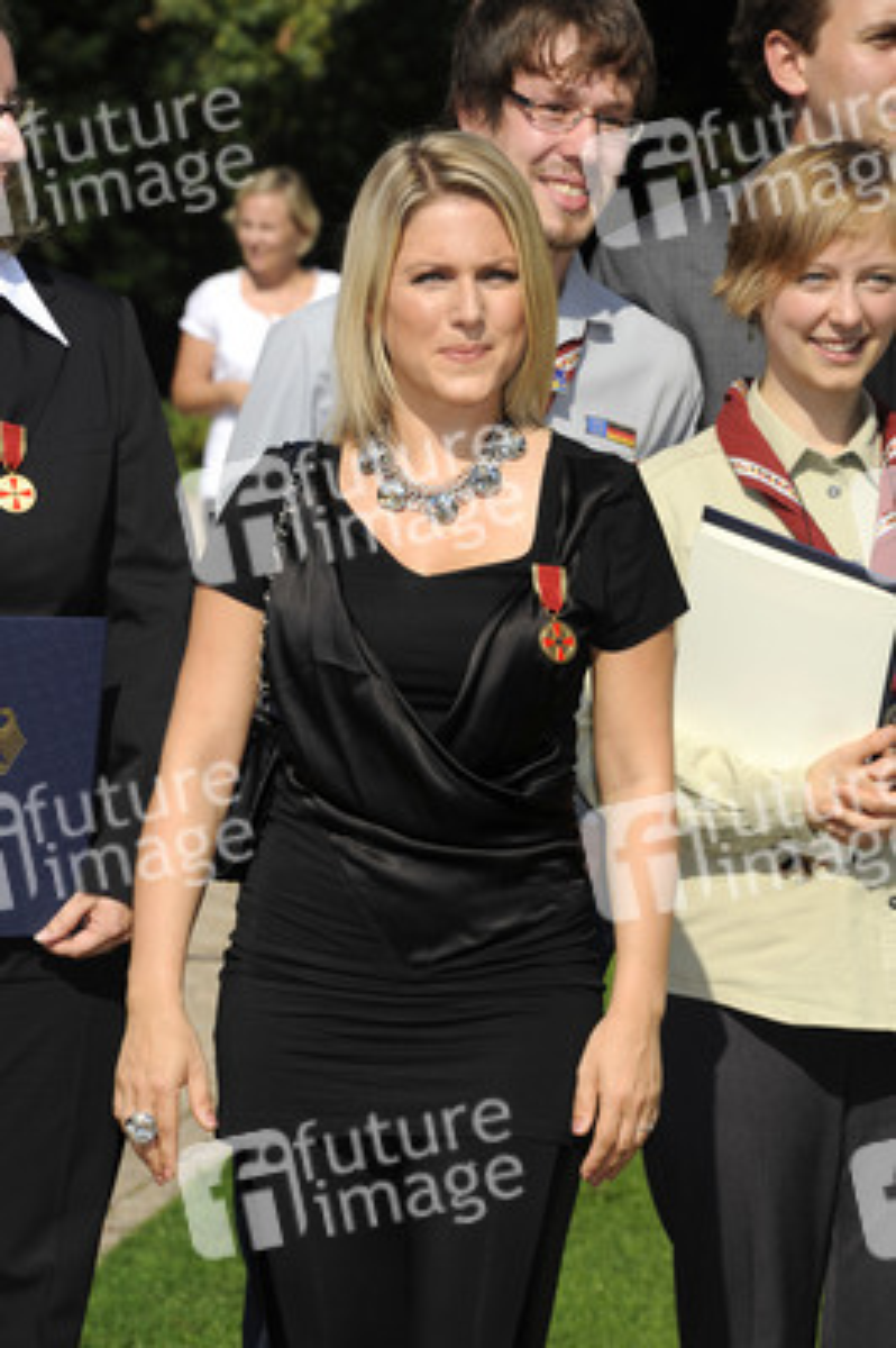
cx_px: 448
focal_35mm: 210
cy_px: 674
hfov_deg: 6.5
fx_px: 7853
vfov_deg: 9.8
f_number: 14
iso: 200
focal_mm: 210
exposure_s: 1/250
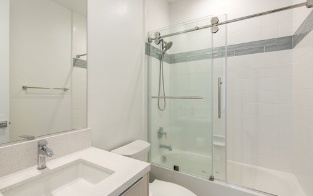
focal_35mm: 18
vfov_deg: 65.0
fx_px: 154
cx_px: 134
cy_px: 94
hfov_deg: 90.5
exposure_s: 1/80
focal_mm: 14
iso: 400
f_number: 4.5
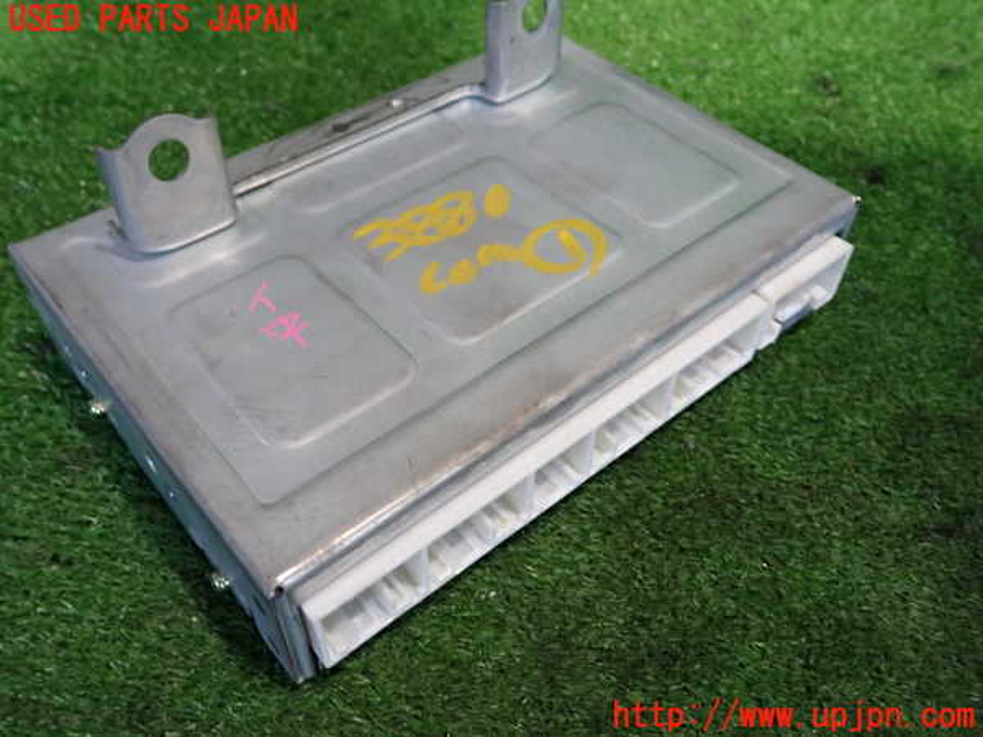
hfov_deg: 60.0
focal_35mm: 30
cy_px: 368
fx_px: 852
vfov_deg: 46.8
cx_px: 492
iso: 500
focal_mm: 5.4
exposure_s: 1/30
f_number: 2.3
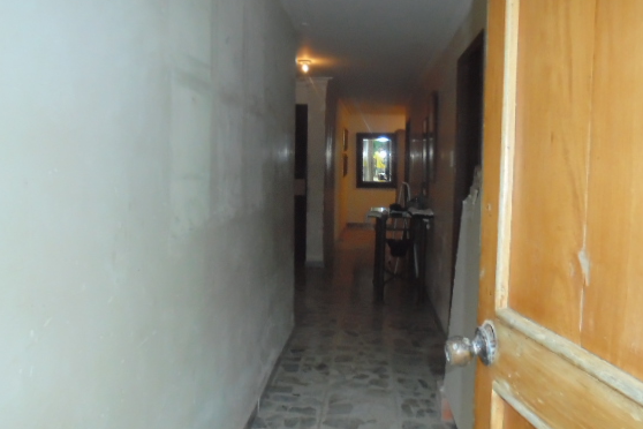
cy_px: 195
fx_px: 554
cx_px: 355
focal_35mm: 31
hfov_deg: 60.2
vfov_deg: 42.3
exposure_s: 1/30
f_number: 3.5
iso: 400
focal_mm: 4.6
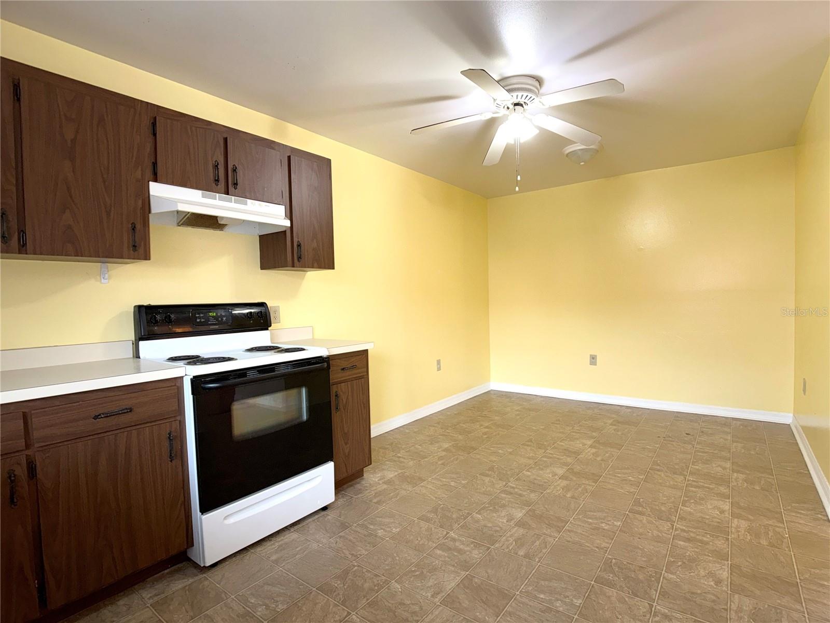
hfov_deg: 71.6
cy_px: 312
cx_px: 415
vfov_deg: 56.8
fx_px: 575
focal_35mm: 24
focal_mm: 6.76
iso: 100
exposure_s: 1/18
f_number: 1.78
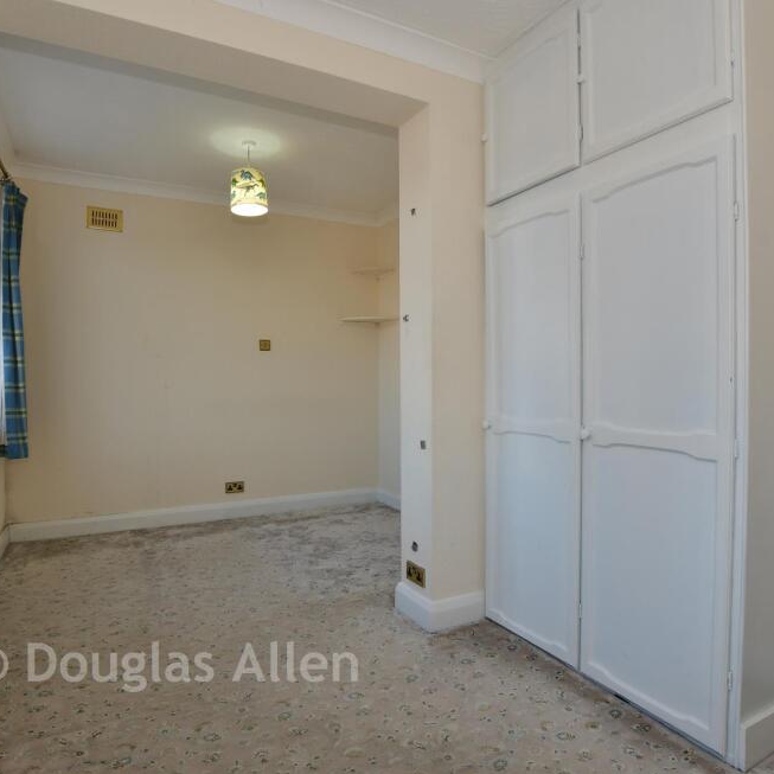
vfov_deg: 74.8
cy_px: 386
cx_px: 365
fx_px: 506
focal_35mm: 20
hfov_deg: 74.8
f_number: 8
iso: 250
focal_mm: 10
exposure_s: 1/20
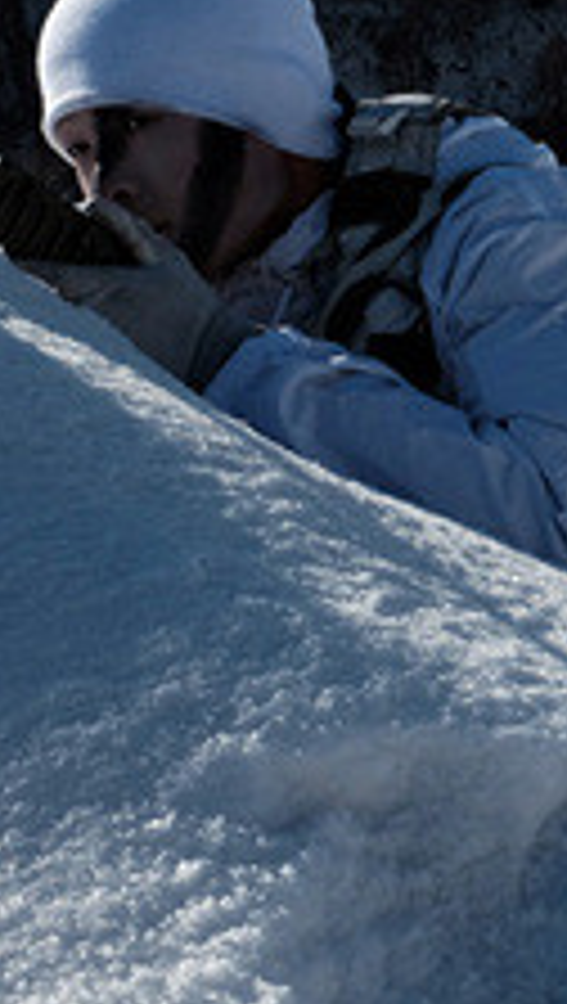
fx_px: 2397
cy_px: 410
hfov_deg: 11.8
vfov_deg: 23.6
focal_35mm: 90
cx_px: 1202
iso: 200
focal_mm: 21.4
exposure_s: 1/420
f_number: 11
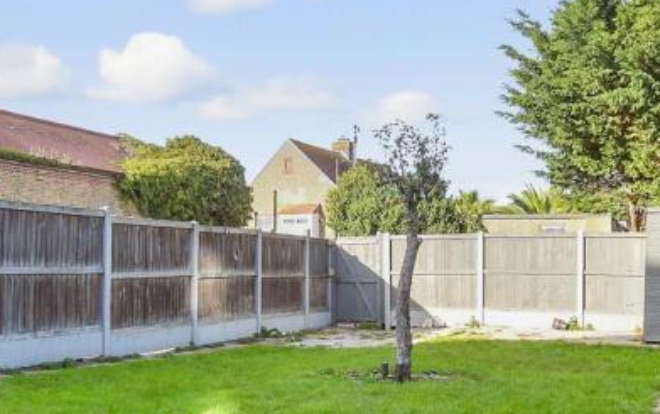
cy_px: 256
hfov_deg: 49.1
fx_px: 720
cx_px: 383
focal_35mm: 40
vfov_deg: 31.9
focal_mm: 10
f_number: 8
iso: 250
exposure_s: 1/125
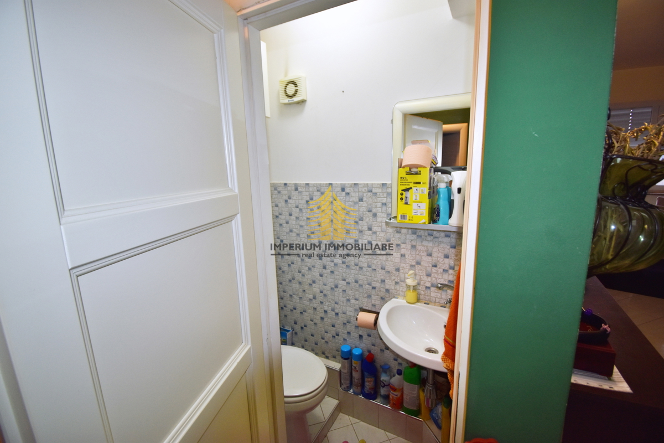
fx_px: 277
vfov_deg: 77.3
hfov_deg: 100.4
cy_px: 222
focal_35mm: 15
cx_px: 332
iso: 320
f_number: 4.5
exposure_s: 1/60
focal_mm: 10
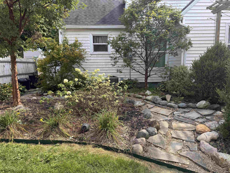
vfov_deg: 56.8
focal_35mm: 24
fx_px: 159
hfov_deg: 71.6
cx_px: 115
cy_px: 86
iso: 80
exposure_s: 1/802
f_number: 1.78
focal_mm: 6.76
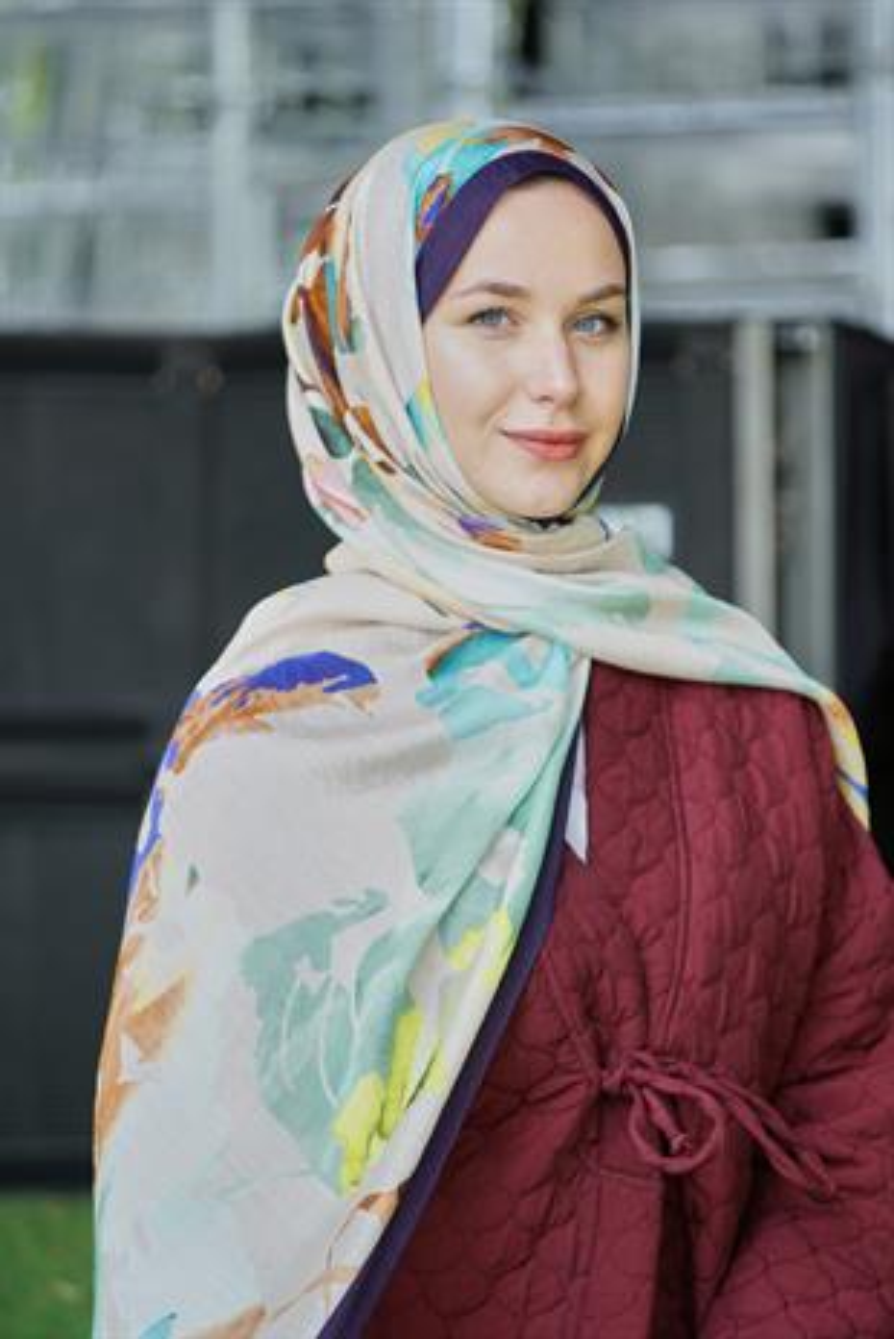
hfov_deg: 6.9
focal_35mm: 200
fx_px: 7438
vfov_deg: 10.3
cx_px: 447
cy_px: 670
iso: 160
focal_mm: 200
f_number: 2.8
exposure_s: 1/125
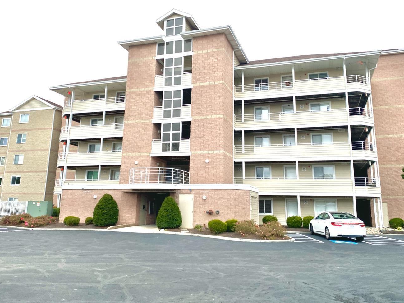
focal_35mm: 30
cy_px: 132
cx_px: 195
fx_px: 350
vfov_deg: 46.7
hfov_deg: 60.0
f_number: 1.8
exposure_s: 1/122
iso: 100
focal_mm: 4.25
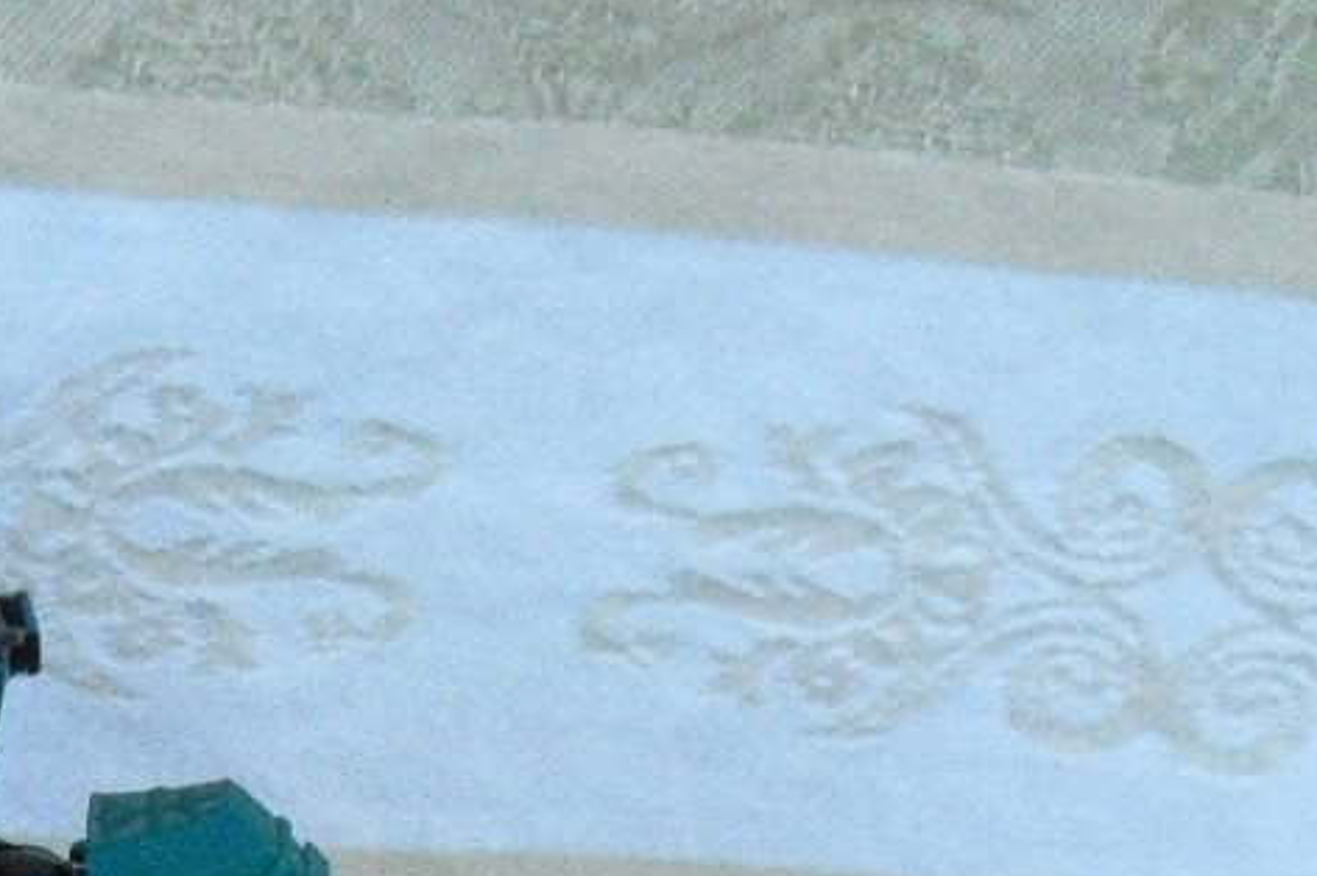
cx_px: -195
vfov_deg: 10.2
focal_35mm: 127
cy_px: 1534
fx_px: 4643
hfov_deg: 15.6
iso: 800
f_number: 3.1
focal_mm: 6.3
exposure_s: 1/60
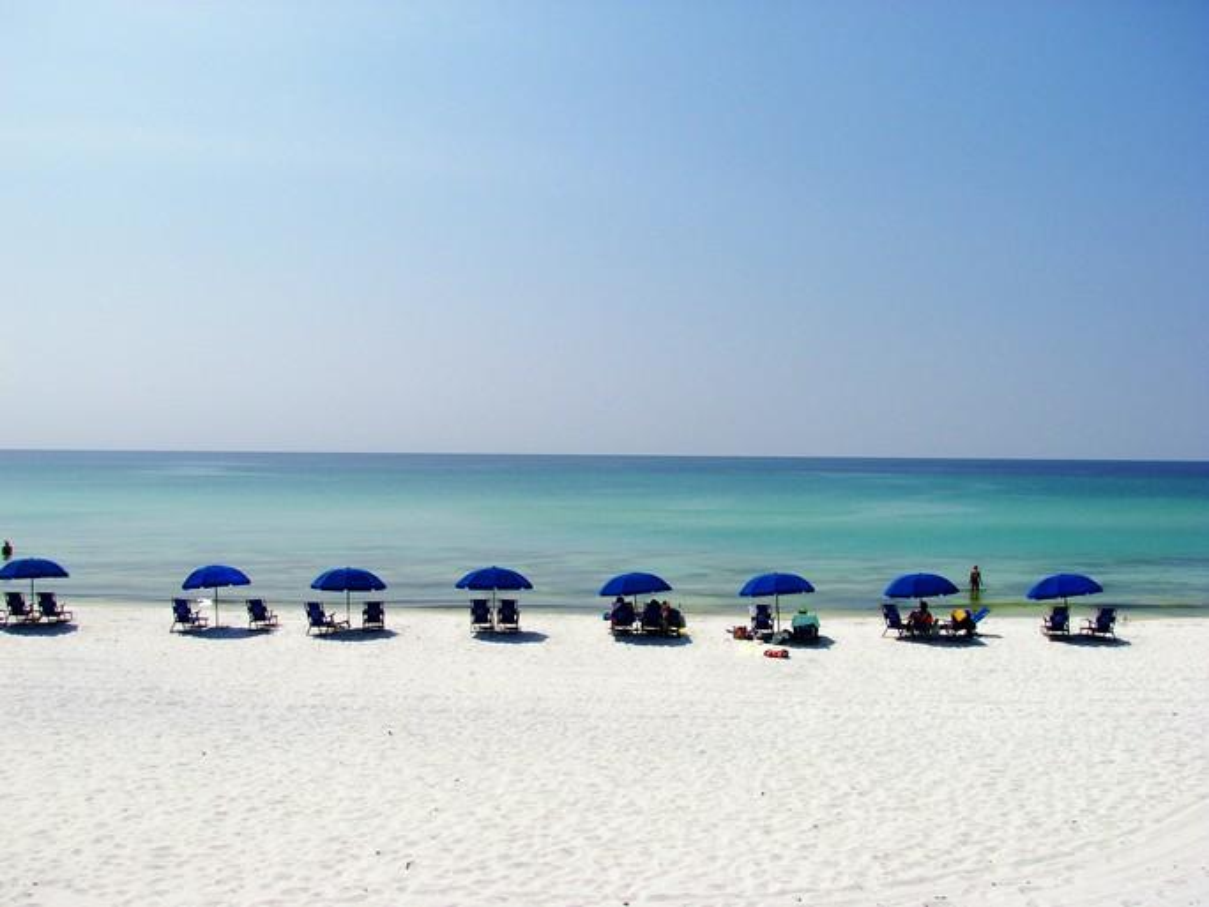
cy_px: 454
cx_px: 604
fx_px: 1257
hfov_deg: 51.4
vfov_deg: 39.7
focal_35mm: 36
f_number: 5.6
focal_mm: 6
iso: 64
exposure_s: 1/800
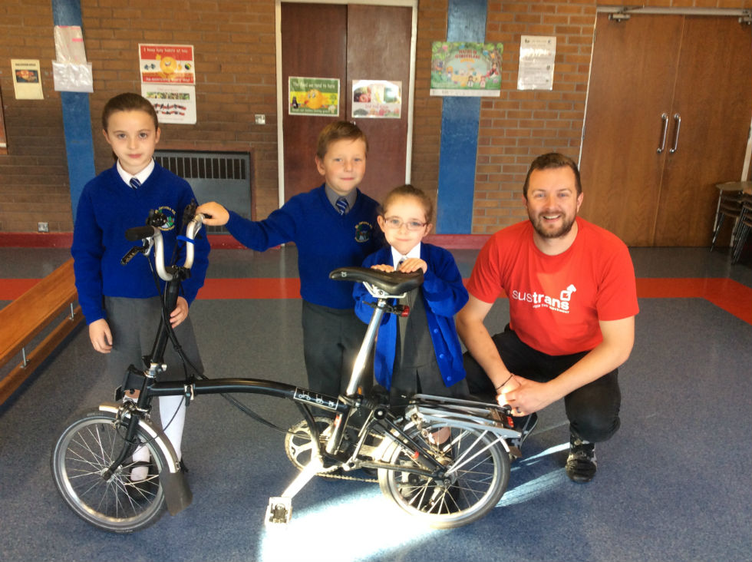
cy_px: 281
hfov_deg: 56.9
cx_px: 376
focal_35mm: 32
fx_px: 694
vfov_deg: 44.1
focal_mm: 3.3
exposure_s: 1/24
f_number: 2.4
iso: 64
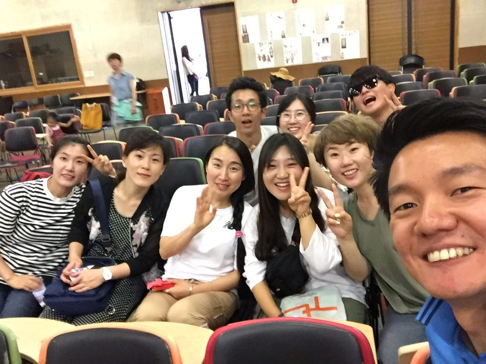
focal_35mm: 31
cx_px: 243
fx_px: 435
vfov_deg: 45.4
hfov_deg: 58.4
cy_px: 182
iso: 500
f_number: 2.2
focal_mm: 2.65
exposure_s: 1/15
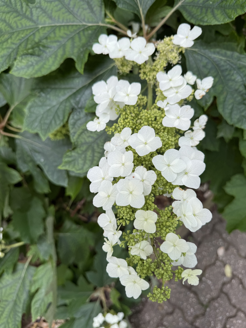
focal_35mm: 24
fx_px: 227
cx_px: 123
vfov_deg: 71.6
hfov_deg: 56.8
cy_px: 164
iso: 80
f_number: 1.78
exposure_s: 1/308
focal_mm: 6.76
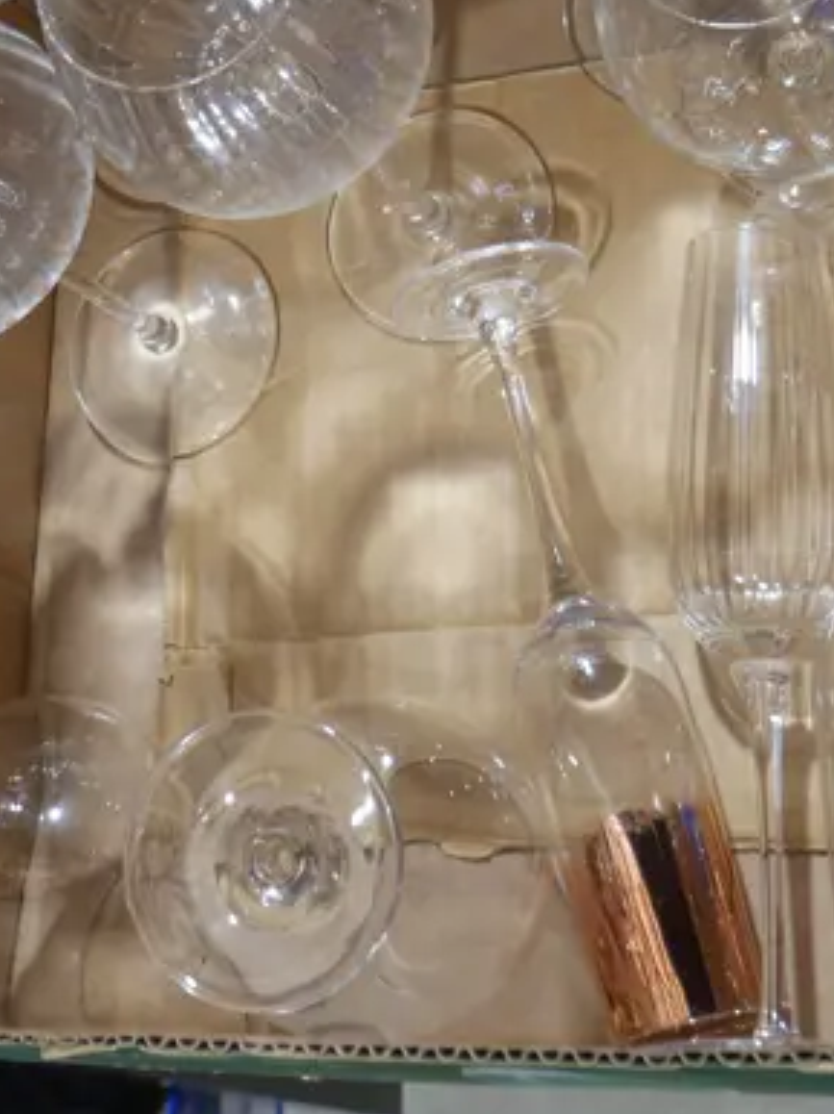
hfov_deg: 17.2
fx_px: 2734
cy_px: 365
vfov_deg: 22.9
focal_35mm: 85
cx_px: 156
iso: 200
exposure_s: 1/60
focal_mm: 16
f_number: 3.6
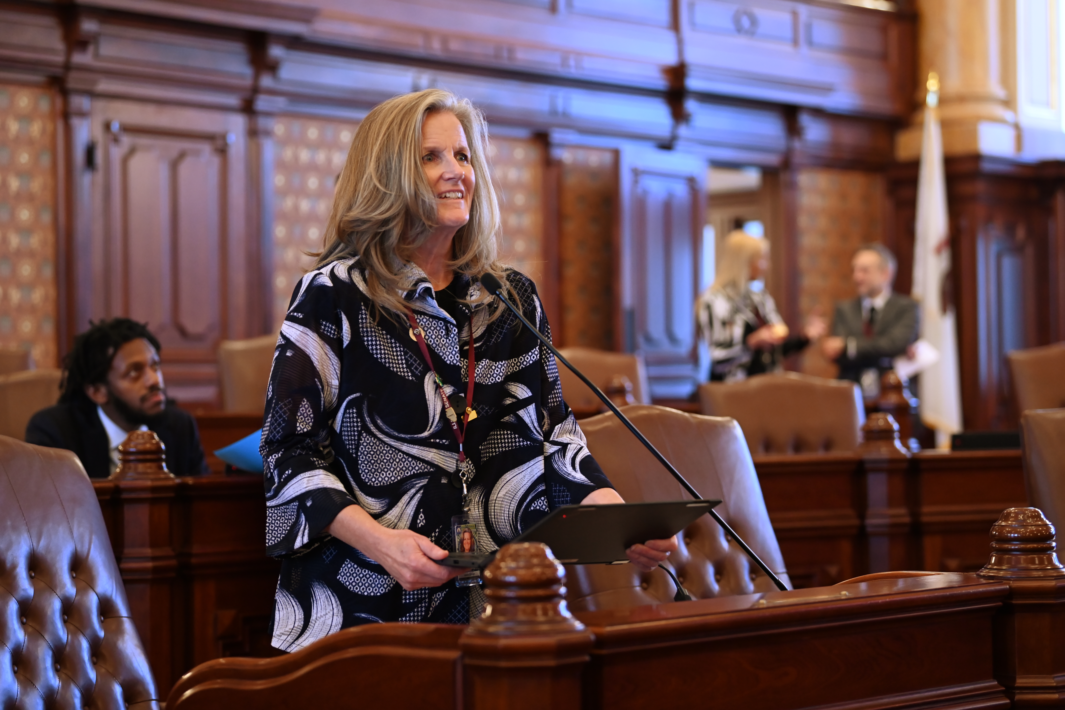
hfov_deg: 23.9
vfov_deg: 16.1
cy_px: 355
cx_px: 532
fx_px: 2514
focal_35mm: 85
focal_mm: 85
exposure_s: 1/200
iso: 3200
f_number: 3.2
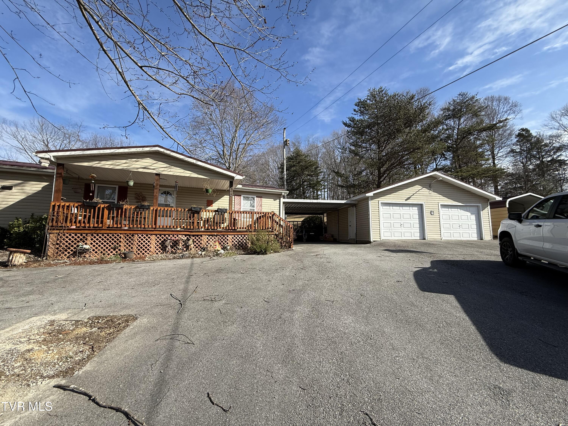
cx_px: 284
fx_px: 230
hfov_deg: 102.1
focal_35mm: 14
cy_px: 213
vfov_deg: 85.7
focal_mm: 2.22
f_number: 2.2
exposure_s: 1/1399
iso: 50
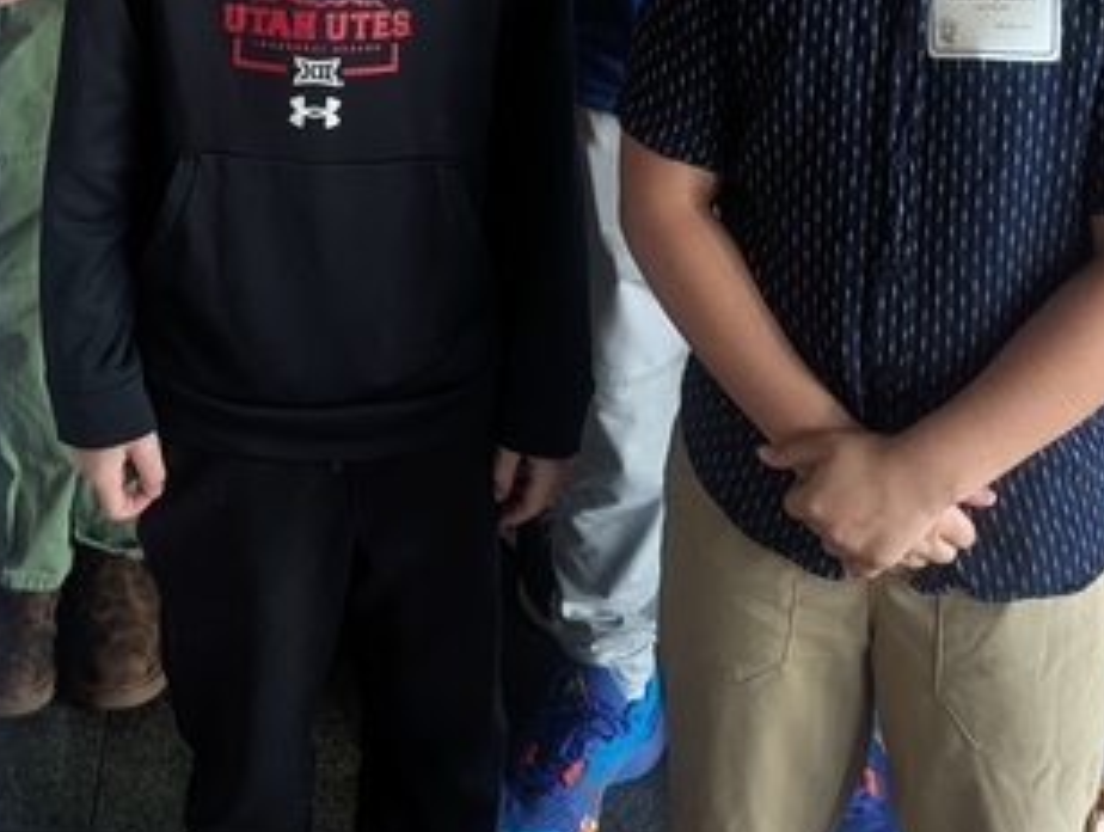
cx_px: 244
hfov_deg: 24.6
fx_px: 2492
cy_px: -436
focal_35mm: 78
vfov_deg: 17.0
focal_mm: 6.81
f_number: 1.85
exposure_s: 1/100
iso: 44
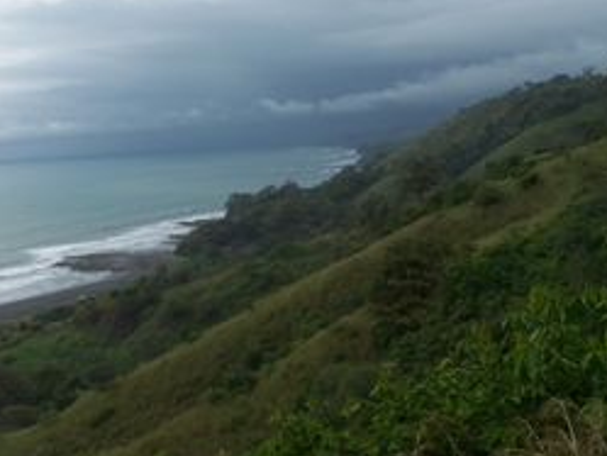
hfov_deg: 31.3
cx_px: 173
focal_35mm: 61
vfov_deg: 24.0
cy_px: 180
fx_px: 1070
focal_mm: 6.3
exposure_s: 1/750
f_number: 5.6
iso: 80
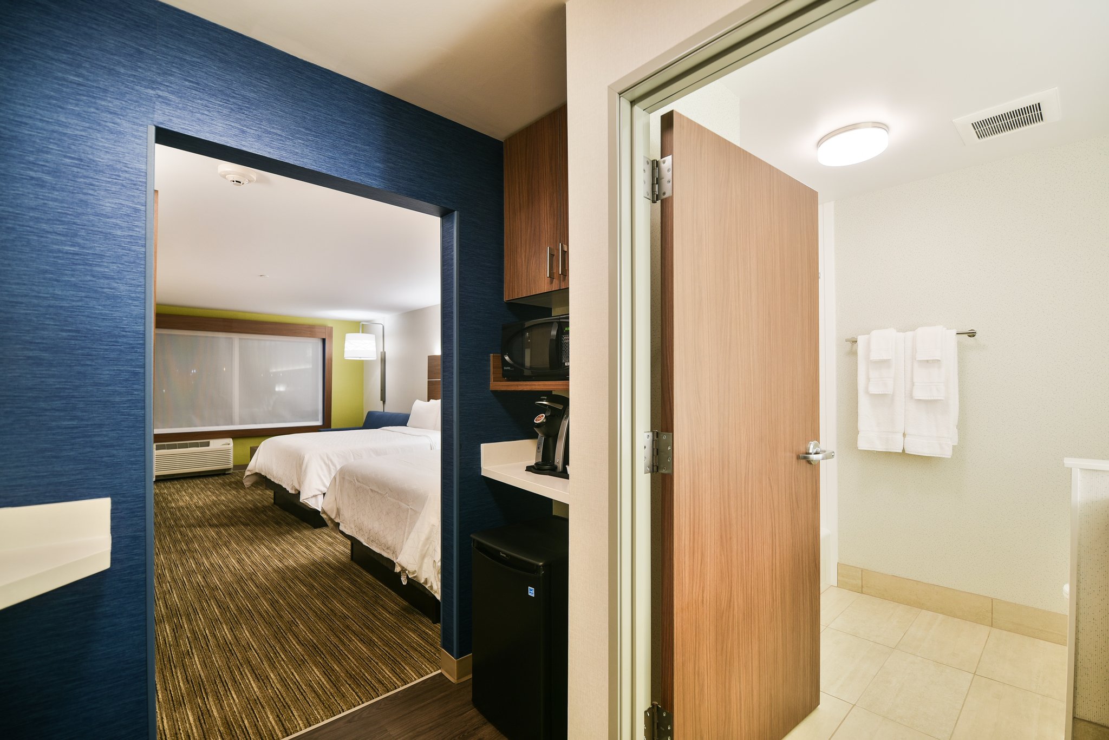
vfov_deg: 77.4
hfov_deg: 100.4
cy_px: 370
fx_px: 462
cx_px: 554
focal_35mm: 15
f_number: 2.8
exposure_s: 1/20
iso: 100
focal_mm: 15
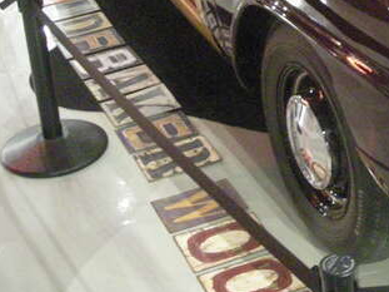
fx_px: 1011
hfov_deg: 20.8
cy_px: -69
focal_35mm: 90
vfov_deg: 15.7
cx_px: 417
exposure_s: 1/8
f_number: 2.8
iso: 793
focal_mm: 5.7
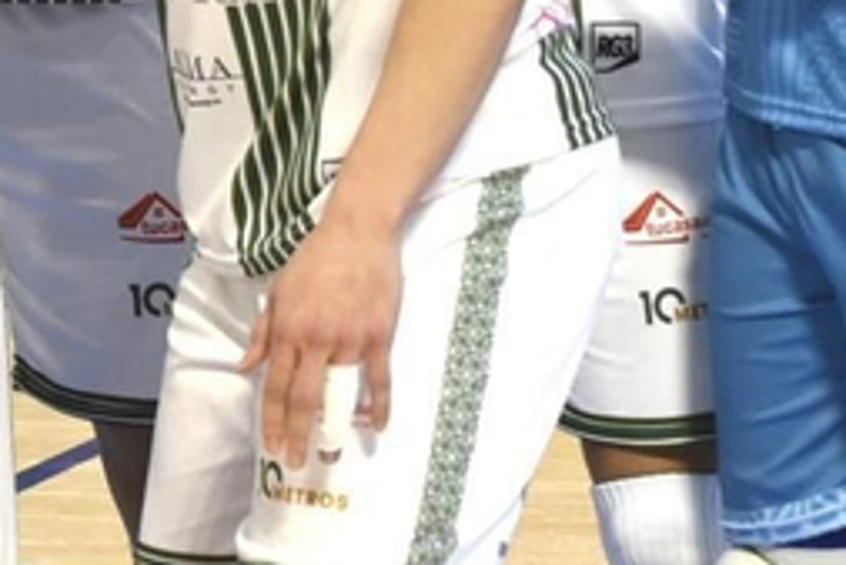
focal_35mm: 442
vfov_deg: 3.1
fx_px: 10393
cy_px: -431
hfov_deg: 4.6
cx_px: -799
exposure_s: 1/160
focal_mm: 70
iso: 2000
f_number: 7.1
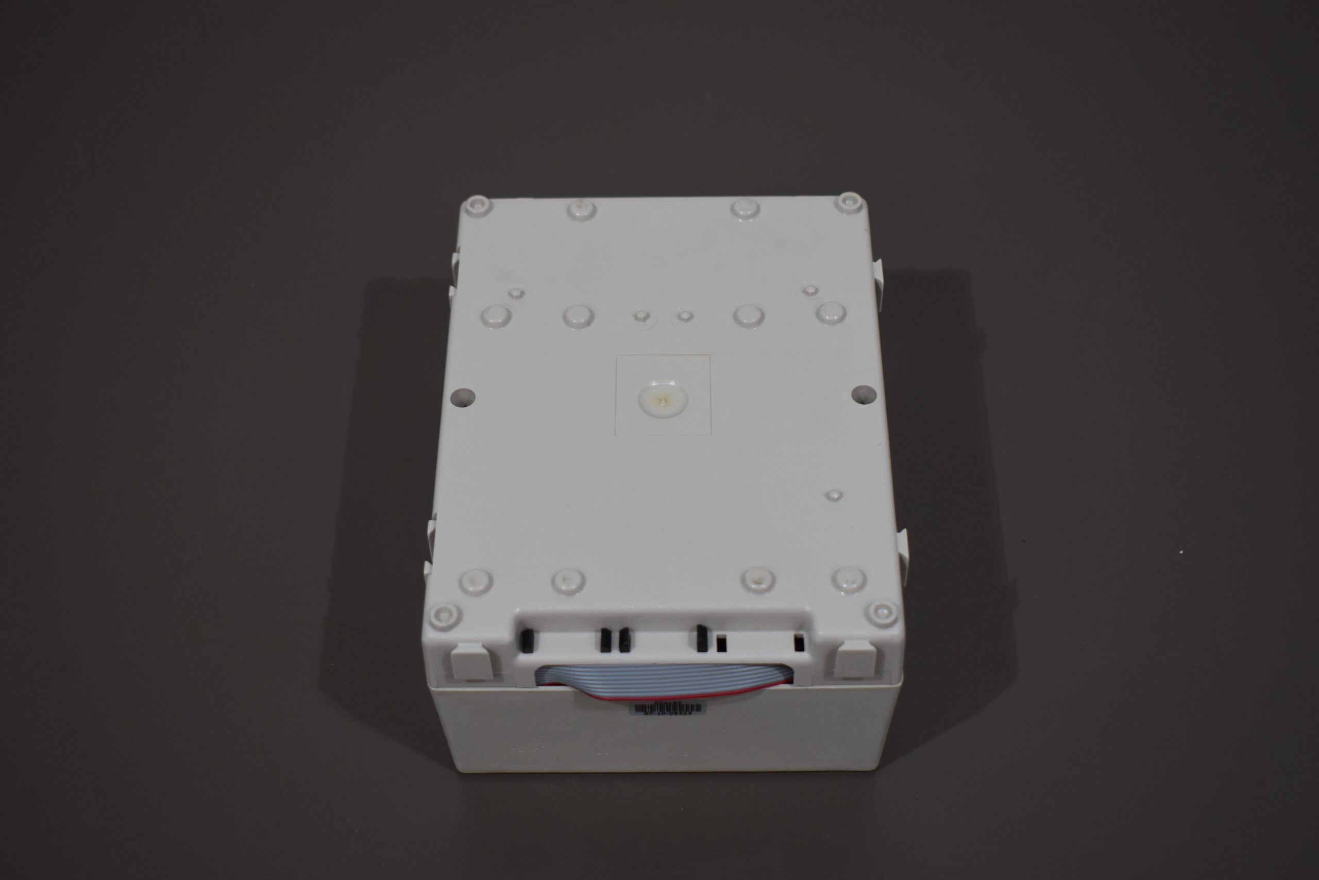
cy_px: 440
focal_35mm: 54
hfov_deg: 36.9
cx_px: 660
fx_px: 1978
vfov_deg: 25.1
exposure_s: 1/250
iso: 560
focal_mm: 36
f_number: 4.8
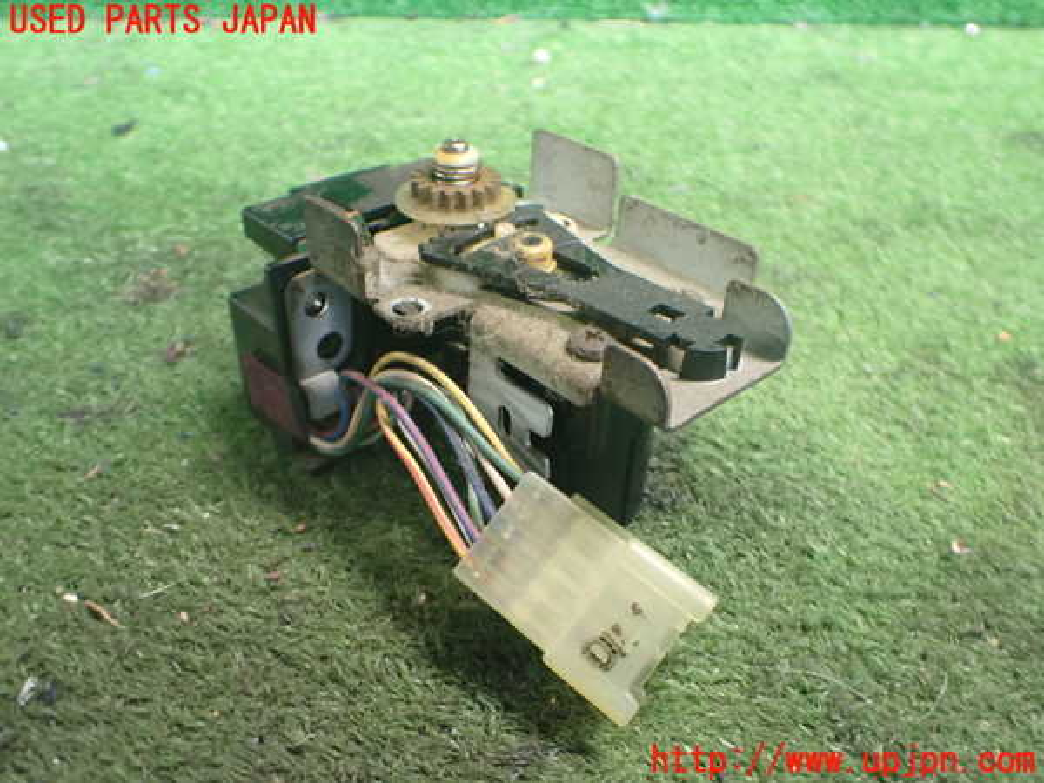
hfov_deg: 60.0
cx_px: 522
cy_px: 392
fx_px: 905
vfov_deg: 46.8
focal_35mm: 30
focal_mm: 5.4
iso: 1000
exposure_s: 1/30
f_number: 2.3
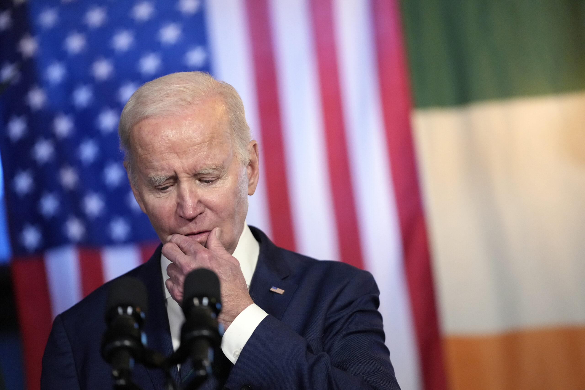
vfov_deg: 7.6
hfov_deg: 11.4
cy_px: 195
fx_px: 2941
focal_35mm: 181
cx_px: 292
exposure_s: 1/320
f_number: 2.8
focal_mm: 181
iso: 5000
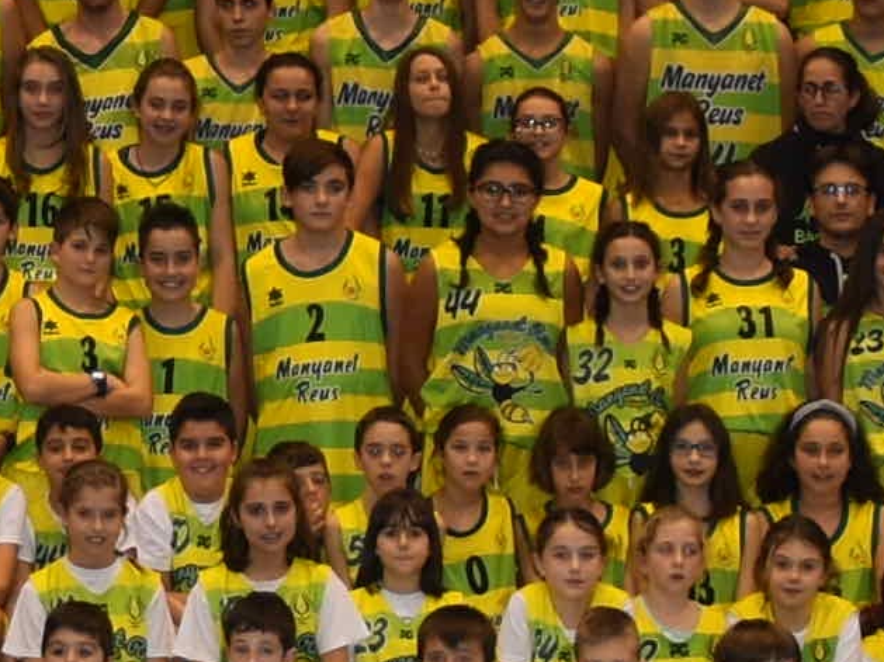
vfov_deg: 6.5
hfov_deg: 8.5
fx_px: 5794
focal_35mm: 227
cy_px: 112
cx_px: -399
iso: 400
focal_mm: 22
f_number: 3.8
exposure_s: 1/60
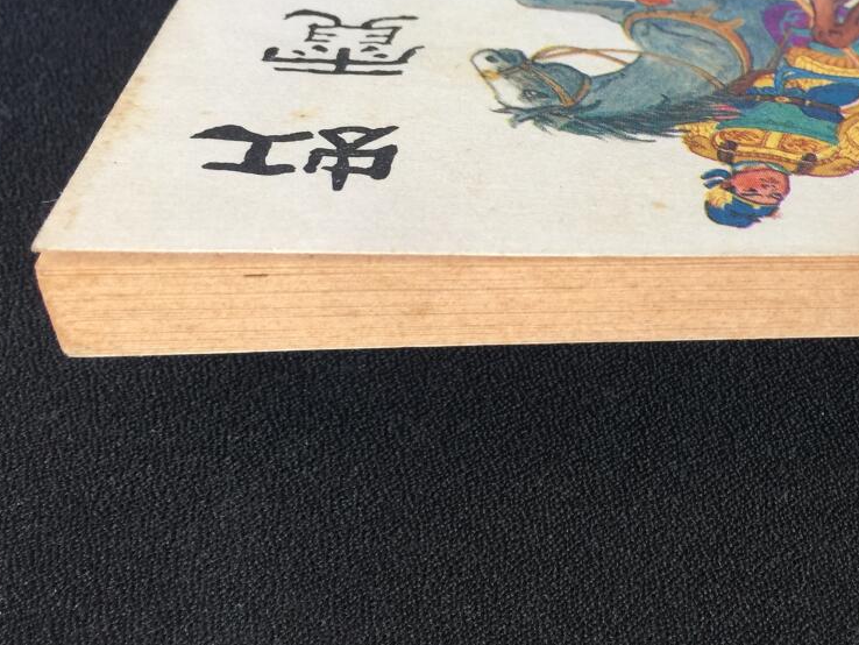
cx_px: 760
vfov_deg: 26.5
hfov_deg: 33.2
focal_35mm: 55
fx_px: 1365
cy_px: 231
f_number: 2.2
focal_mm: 4.15
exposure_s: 1/33
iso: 32
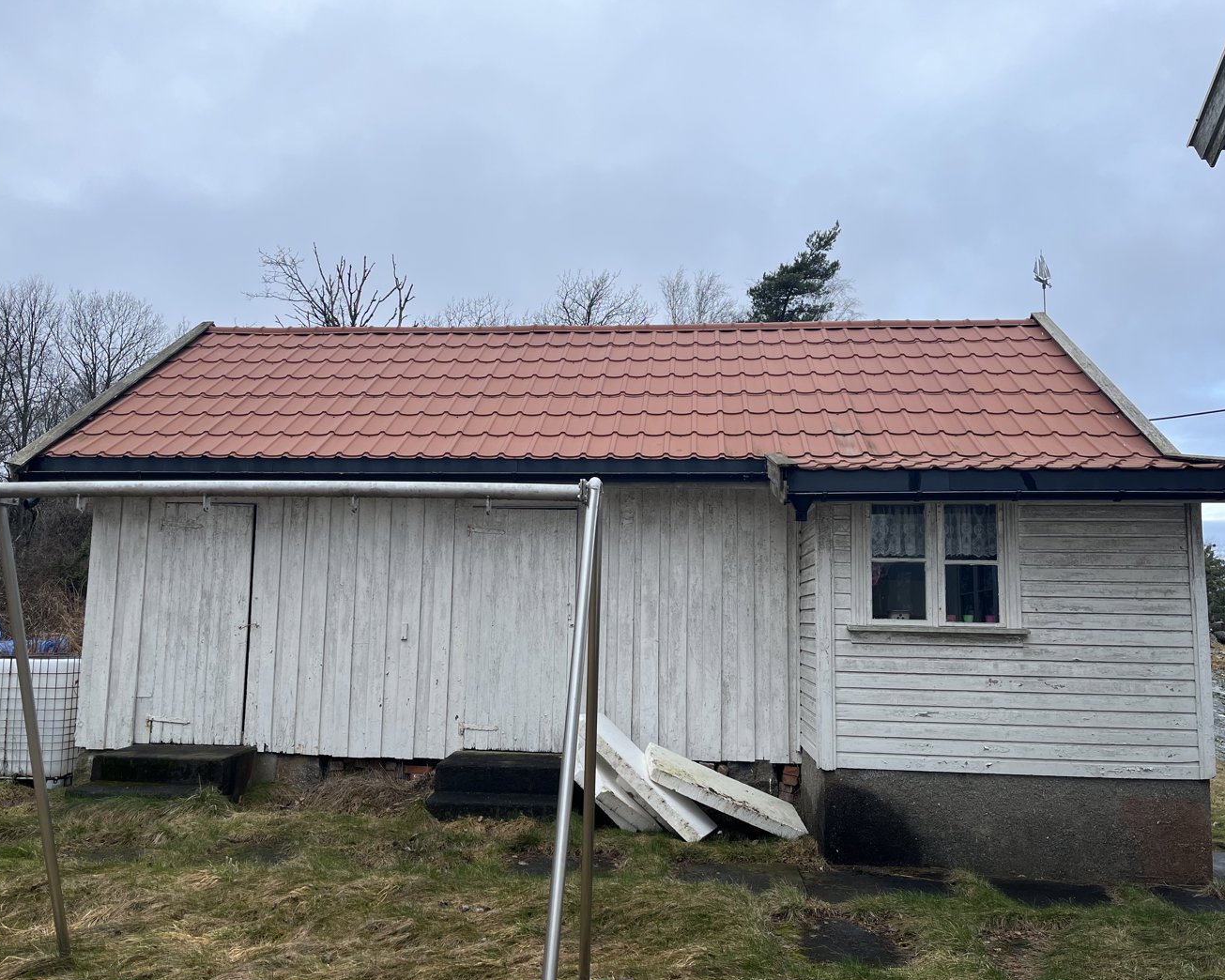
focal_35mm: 28
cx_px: 619
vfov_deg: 51.5
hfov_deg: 62.2
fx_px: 1015
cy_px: 505
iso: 50
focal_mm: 5.1
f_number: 1.6
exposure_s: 1/1106
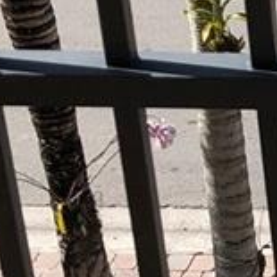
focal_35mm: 191
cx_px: 661
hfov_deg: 8.4
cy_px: 397
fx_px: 1729
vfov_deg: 9.0
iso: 20
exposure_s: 1/1279
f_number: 1.8
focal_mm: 4
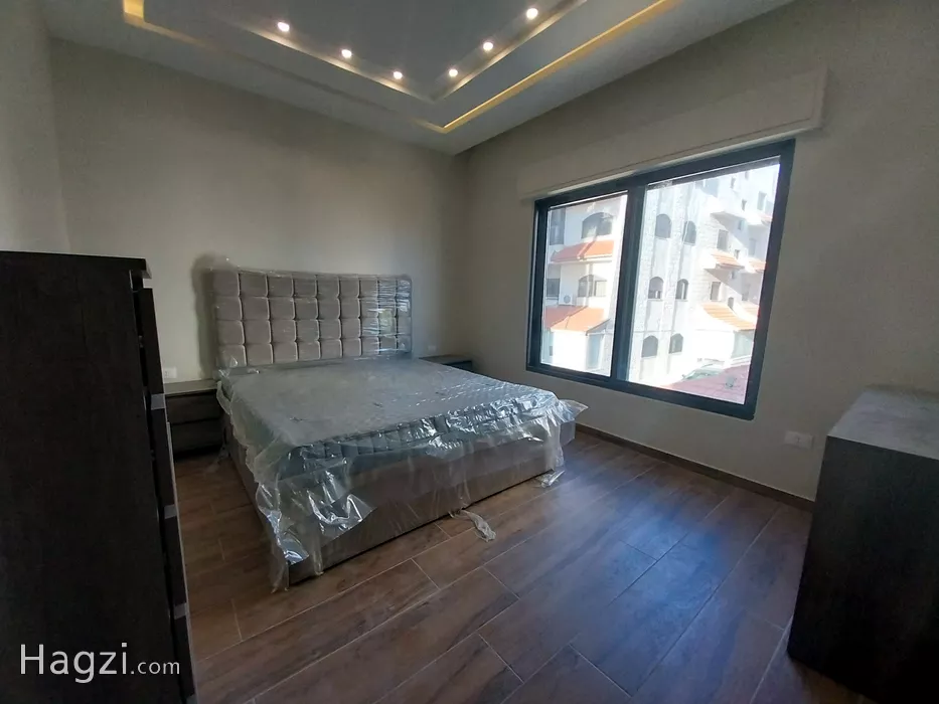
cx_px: 470
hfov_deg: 106.2
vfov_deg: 89.9
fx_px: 353
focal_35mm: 13
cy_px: 352
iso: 100
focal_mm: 1.3
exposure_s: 1/100
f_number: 2.2
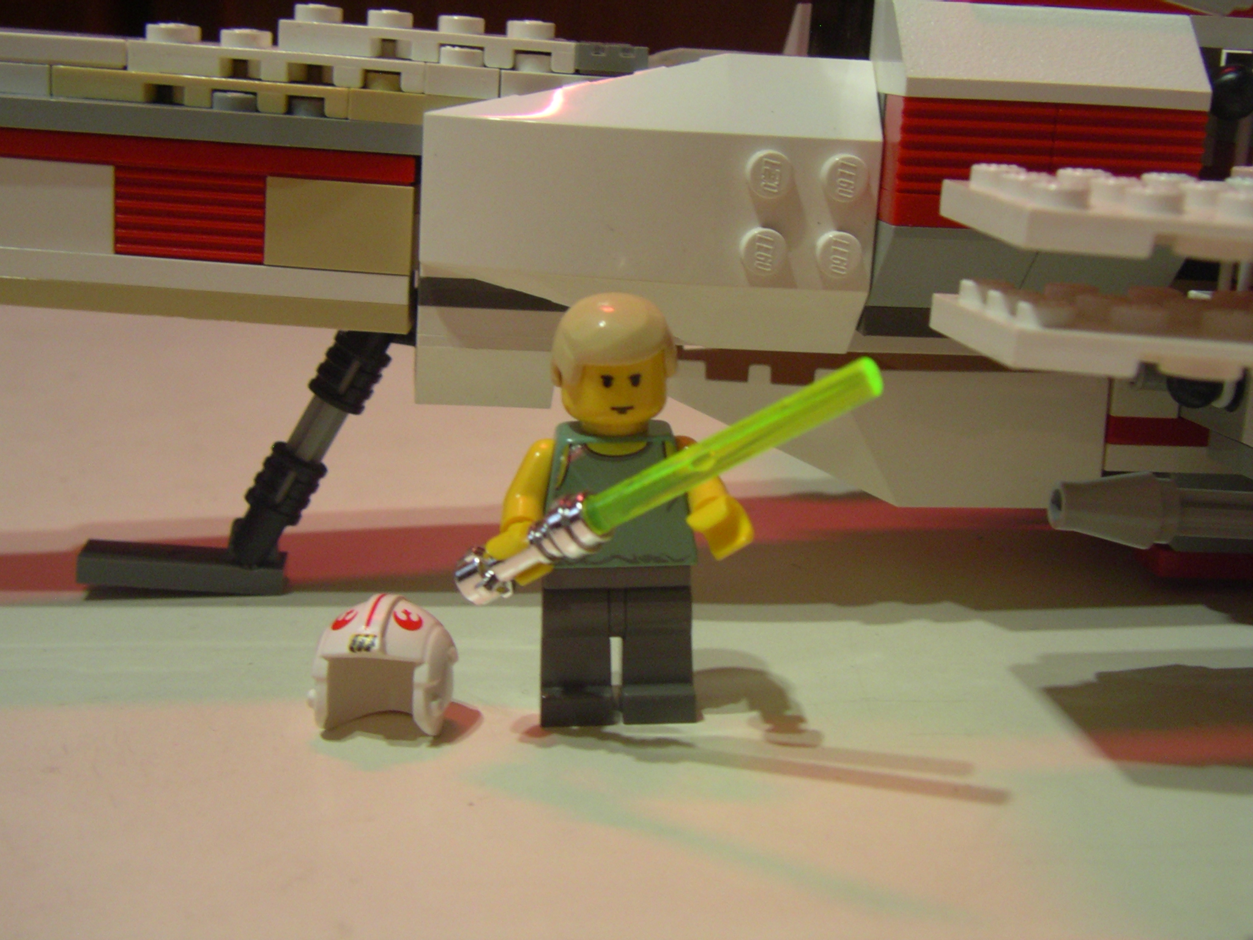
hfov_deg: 39.7
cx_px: 626
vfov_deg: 30.3
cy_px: 470
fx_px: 1737
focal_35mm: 48
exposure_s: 1/4
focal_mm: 7.5
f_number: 3.1
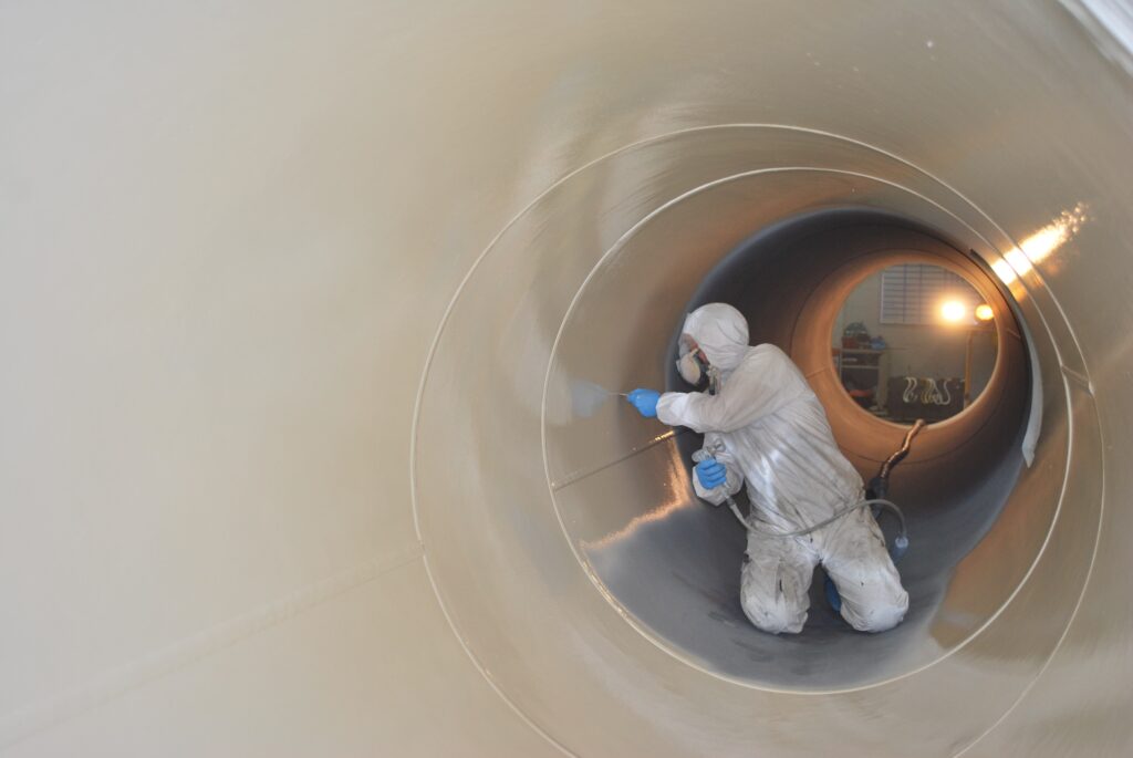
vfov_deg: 28.1
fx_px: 1512
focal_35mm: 48
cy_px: 379
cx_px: 566
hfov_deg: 41.1
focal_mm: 32
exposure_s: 1/60
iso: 200
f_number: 5
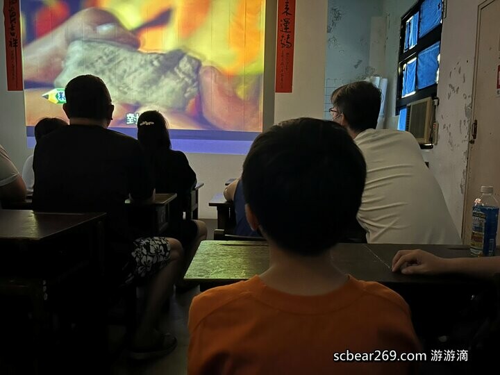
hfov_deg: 67.3
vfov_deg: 53.1
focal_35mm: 26
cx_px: 250
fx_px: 376
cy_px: 188
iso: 1000
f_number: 1.5
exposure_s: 1/15
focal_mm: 5.7
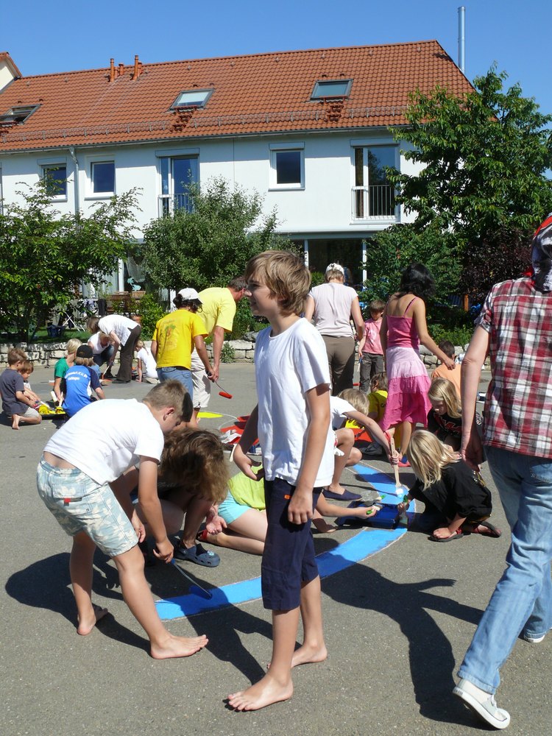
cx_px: 276
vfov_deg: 52.6
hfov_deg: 40.7
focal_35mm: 35
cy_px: 368
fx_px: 744
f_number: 6.3
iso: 100
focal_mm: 7.4
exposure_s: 1/400
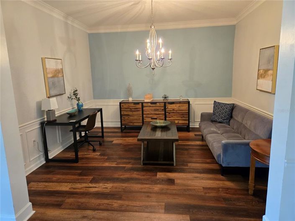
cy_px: 110
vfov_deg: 58.8
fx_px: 196
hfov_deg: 74.0
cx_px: 148
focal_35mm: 23
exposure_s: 1/120
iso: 500
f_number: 1.8
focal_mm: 5.4
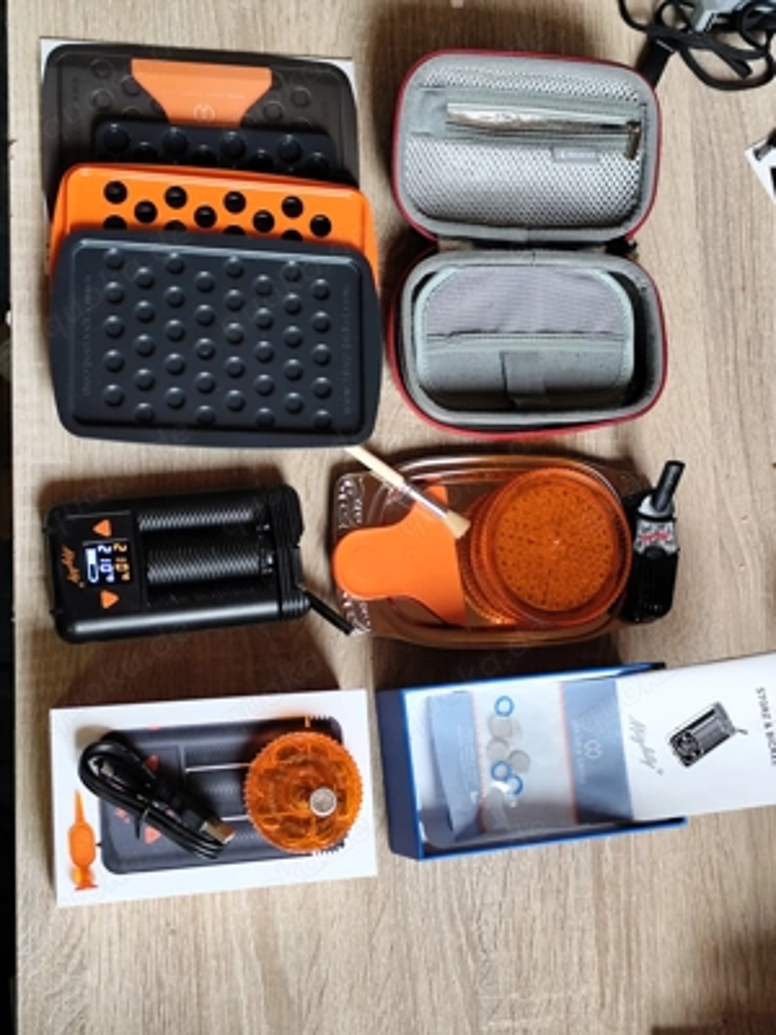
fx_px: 1375
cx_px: 388
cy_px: 518
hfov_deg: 31.5
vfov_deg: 41.2
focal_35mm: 46
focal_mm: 6.19
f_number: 1.65
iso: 160
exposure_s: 1/25
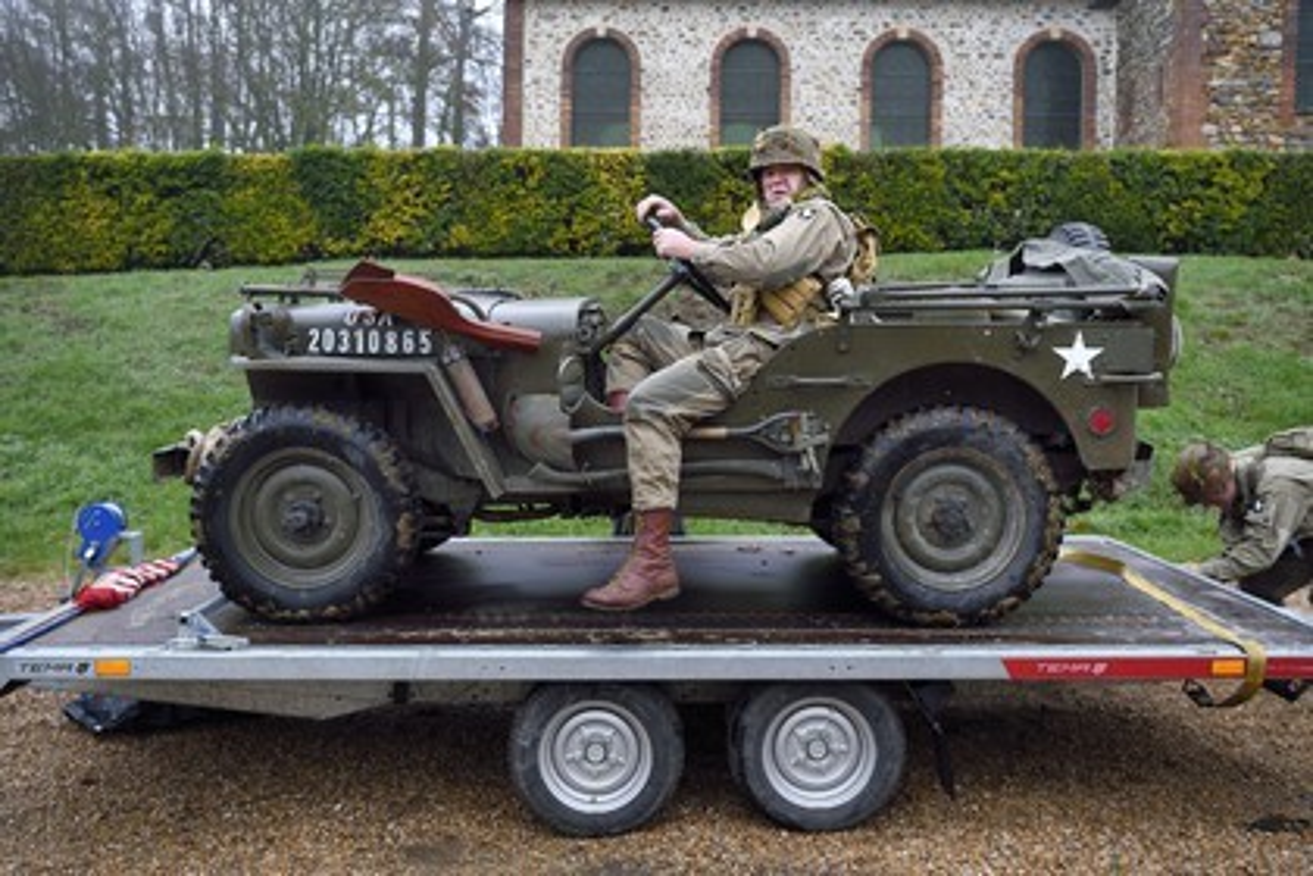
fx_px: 1240
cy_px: 438
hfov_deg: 55.8
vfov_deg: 38.9
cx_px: 656
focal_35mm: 34
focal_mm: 34
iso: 800
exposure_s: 1/200
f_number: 3.5
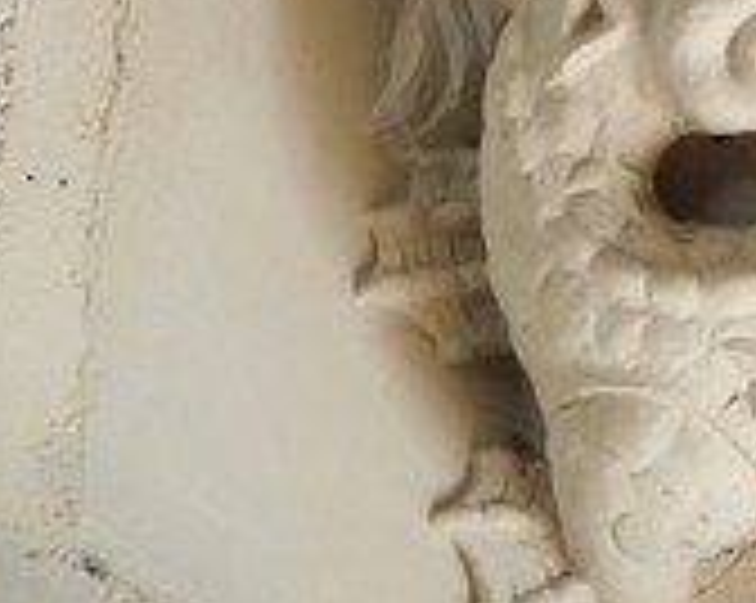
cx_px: 916
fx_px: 3665
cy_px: 238
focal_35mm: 164
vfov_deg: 9.4
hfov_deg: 11.5
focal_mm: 70
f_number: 6.3
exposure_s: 1/60
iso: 800
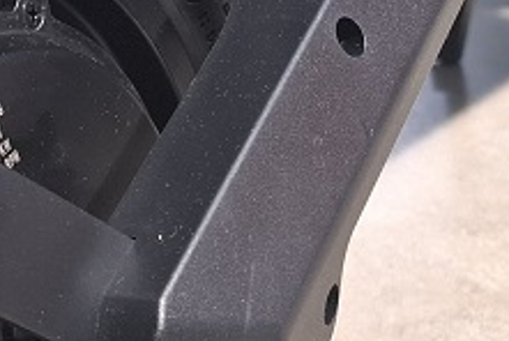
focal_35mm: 108
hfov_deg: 18.8
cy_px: 177
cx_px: 157
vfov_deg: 12.7
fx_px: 1529
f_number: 1.8
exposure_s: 1/100
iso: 64
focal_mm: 5.54
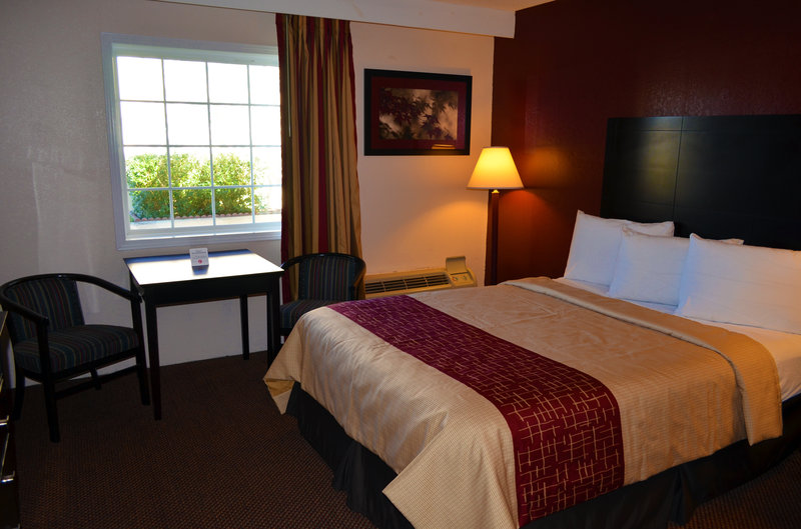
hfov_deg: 67.5
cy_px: 264
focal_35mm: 27
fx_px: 599
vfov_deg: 47.7
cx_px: 400
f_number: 3.5
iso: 360
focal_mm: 18
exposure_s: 1/125
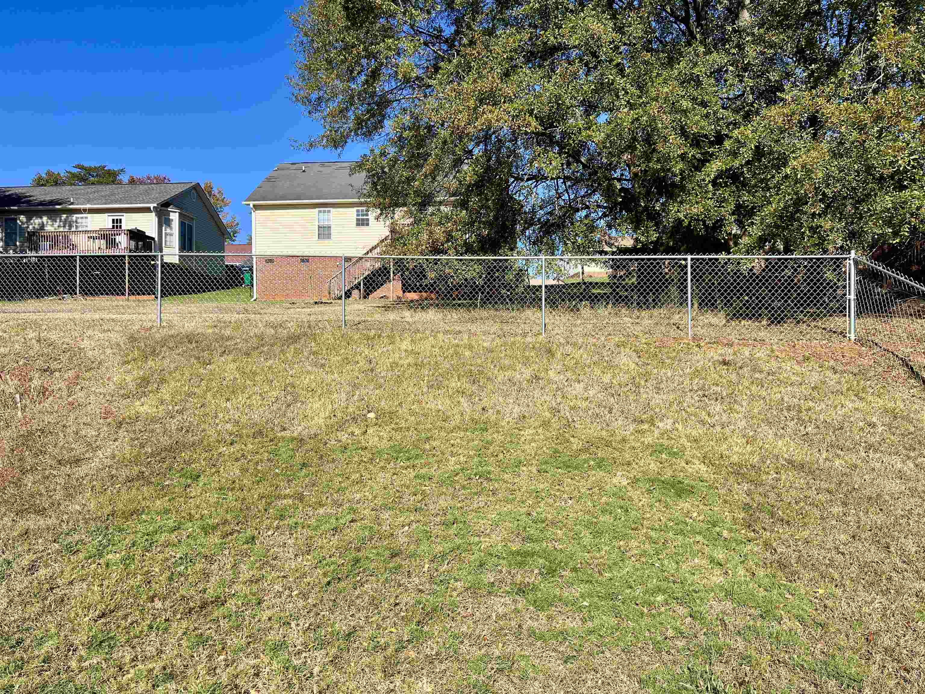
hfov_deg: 67.3
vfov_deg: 53.1
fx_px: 695
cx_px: 462
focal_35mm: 26
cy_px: 347
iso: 50
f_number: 1.5
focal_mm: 5.7
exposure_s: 1/3257
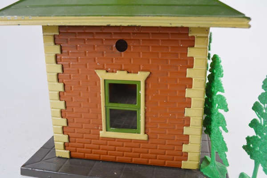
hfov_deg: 53.1
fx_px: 267
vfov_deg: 36.9
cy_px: 89
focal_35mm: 36
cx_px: 134
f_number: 5.6
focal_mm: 24
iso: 400
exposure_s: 1/125
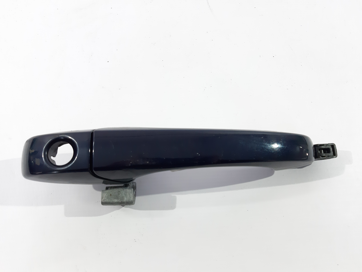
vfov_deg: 51.4
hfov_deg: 65.3
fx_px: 282
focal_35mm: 27
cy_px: 136
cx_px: 181
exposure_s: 1/50
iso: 250
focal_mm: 3.93
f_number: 1.7
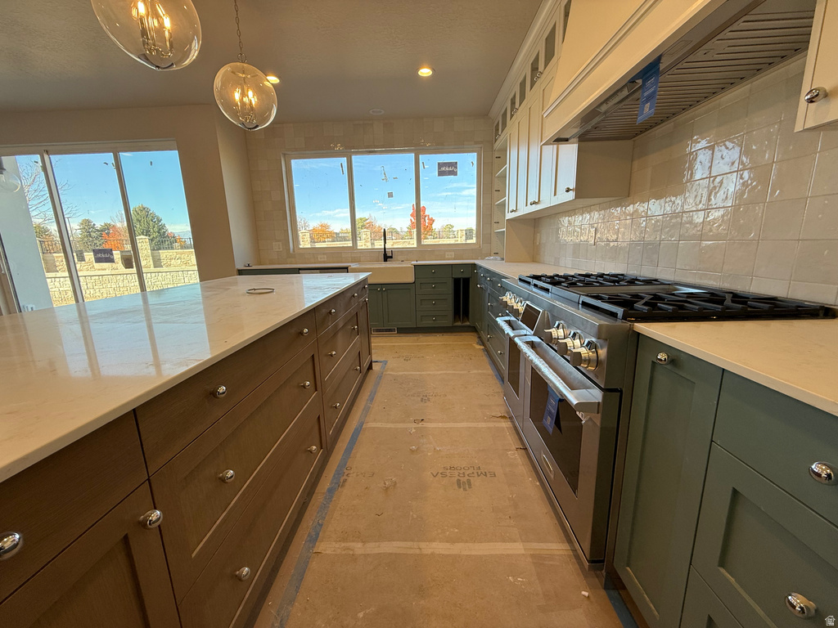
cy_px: 314
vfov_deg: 85.7
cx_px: 419
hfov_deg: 102.1
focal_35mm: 14
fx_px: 339
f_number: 2.2
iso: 64
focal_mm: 2.22
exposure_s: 1/148
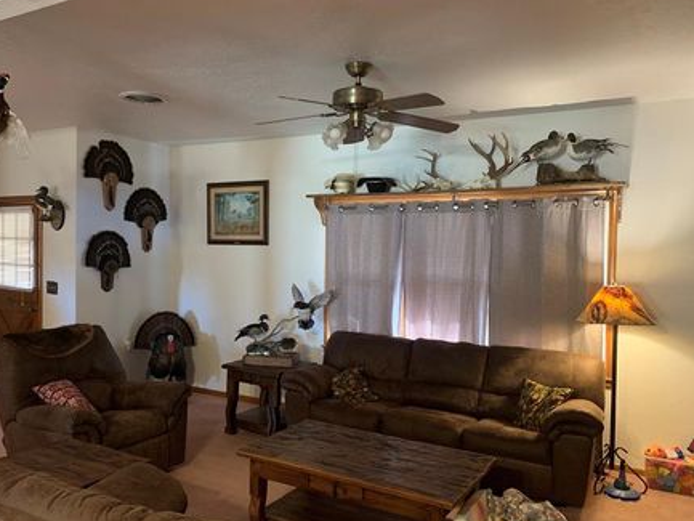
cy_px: 275
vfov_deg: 46.8
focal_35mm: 30
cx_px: 314
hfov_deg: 59.8
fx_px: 602
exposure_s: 1/30
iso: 500
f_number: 1.8
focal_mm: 4.25
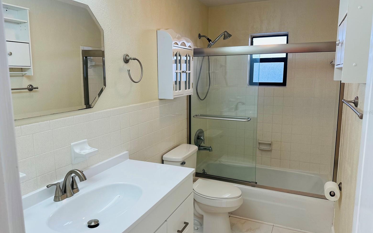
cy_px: 112
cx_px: 187
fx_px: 264
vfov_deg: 47.6
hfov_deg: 70.4
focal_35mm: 26
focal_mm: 6.86
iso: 100
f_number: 1.78
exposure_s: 1/120
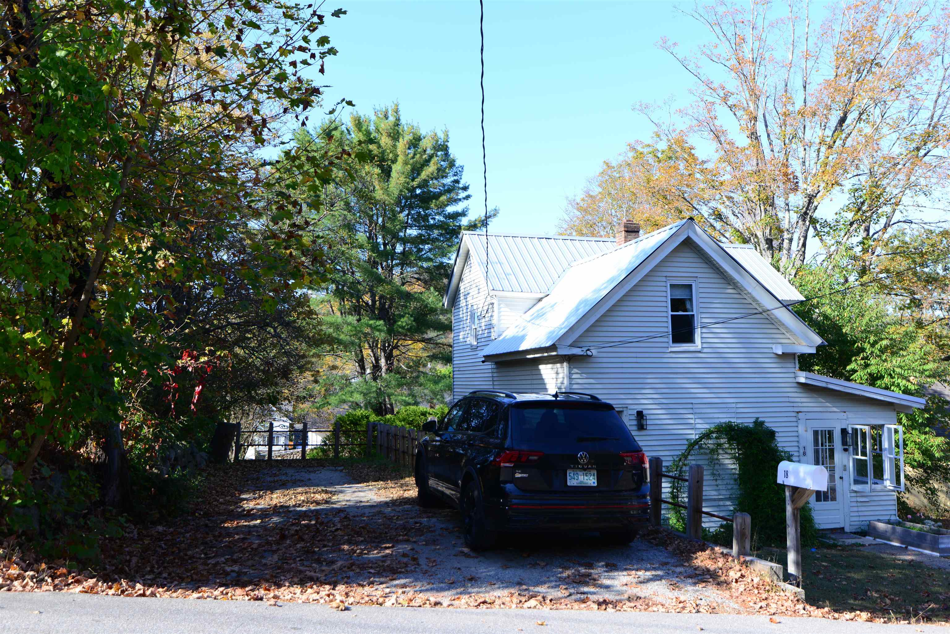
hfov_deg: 61.9
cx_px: 475
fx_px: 792
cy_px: 317
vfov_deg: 43.6
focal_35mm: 30
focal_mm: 30
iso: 200
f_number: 8
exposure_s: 1/250
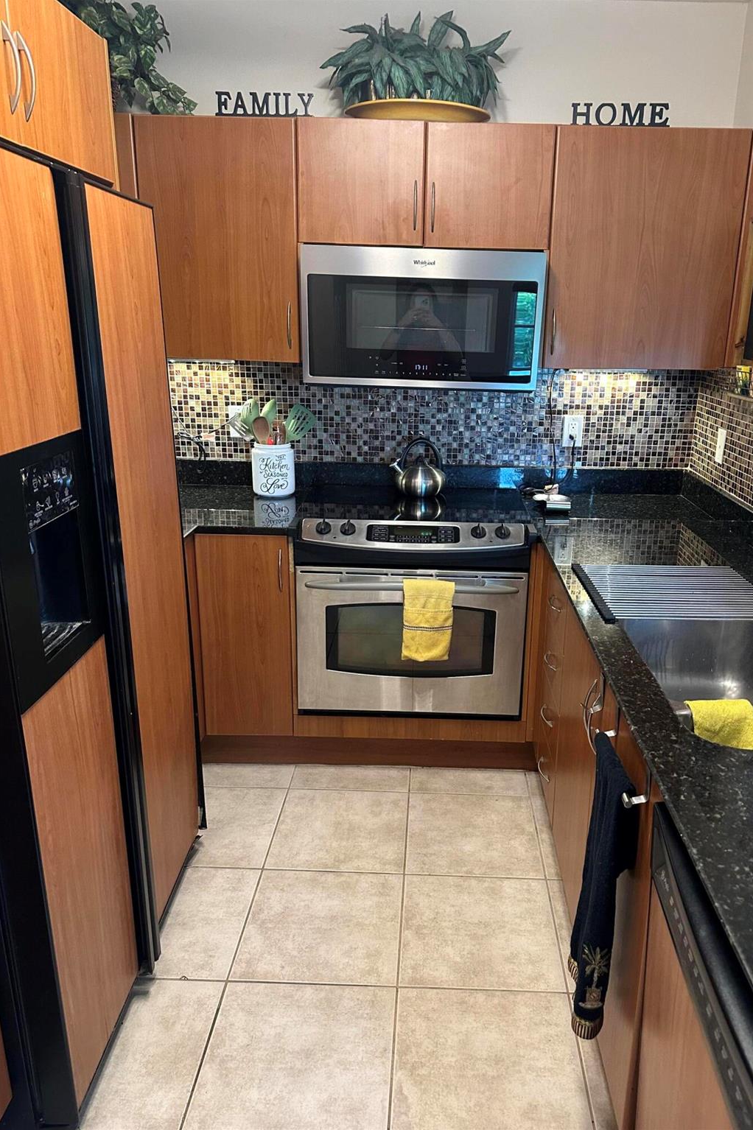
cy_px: 565
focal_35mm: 25
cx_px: 423
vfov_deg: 71.5
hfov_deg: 51.1
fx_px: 785
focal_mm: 6.86
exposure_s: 1/60
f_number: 1.78
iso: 400
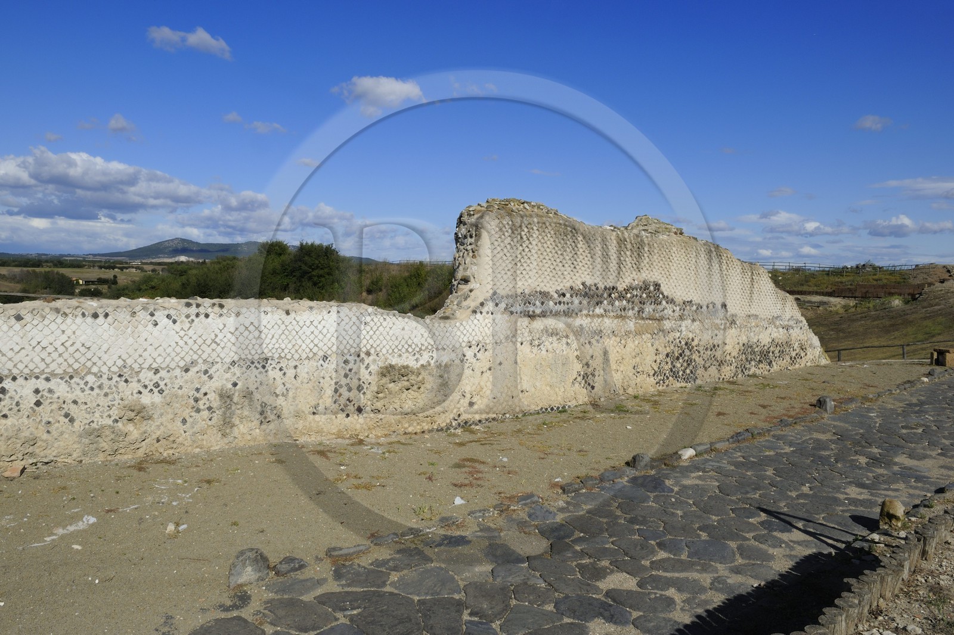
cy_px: 318
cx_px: 477
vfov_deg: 53.1
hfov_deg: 73.8
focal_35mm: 24
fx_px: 636
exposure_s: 1/200
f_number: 20
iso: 200
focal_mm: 24
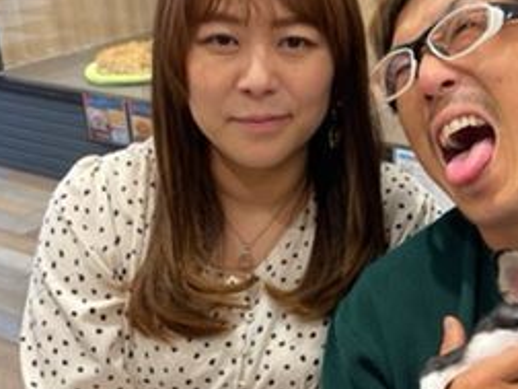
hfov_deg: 30.6
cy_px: 259
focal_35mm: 62
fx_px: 928
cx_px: 395
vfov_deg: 23.5
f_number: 1.6
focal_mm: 5.1
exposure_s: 1/120
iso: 125
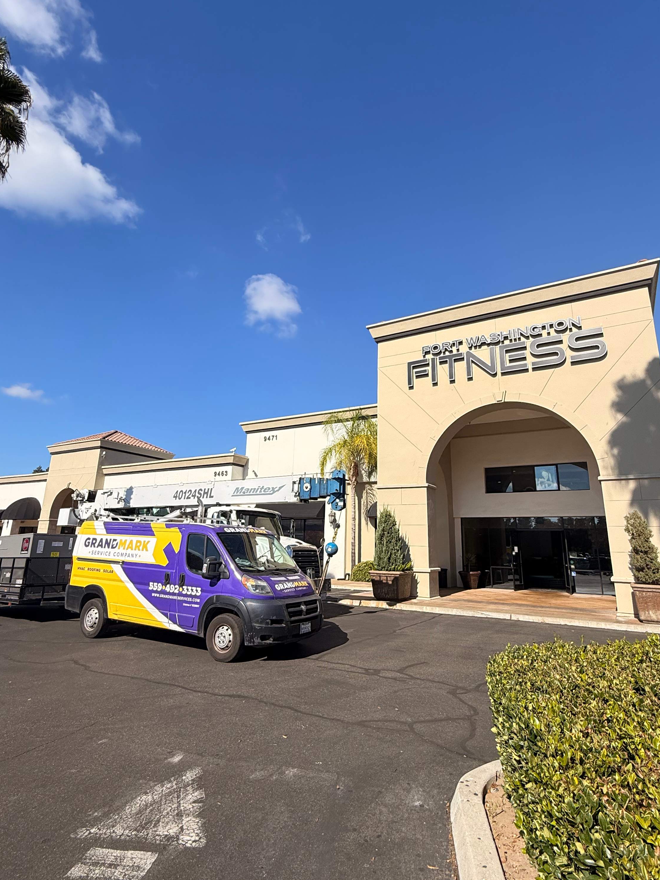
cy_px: 415
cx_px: 337
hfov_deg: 68.7
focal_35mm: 19
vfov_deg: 84.6
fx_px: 483
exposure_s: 1/2976
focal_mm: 2.22
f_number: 2.2
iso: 50
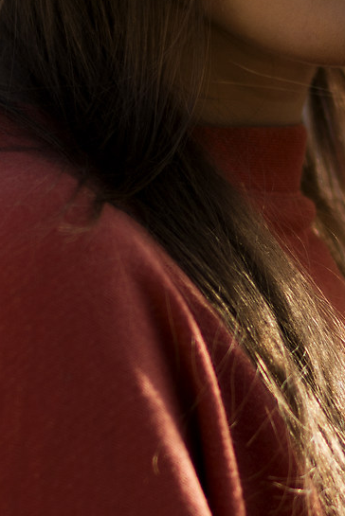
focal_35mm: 330
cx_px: 332
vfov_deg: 6.2
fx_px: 4737
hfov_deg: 4.2
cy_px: 183
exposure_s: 1/3200
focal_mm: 50
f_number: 1.8
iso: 100
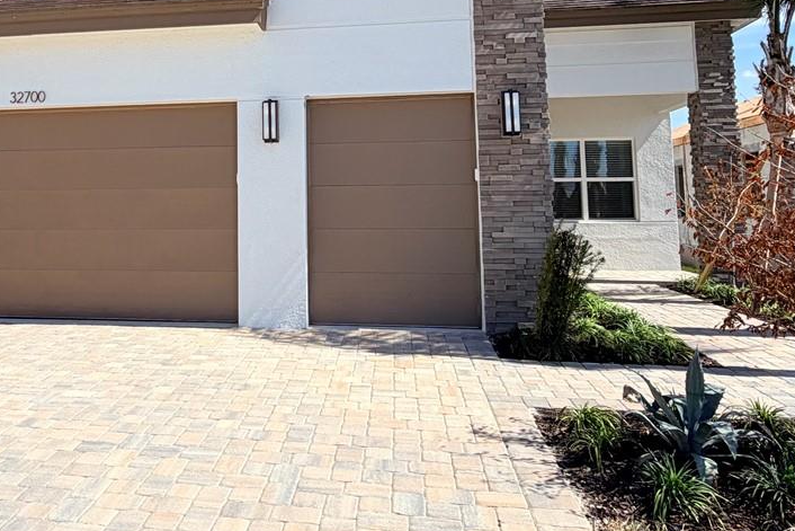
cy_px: 136
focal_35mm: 33
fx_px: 729
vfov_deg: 39.0
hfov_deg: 56.0
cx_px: 262
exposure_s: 1/1259
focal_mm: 2.22
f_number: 2.2
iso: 20
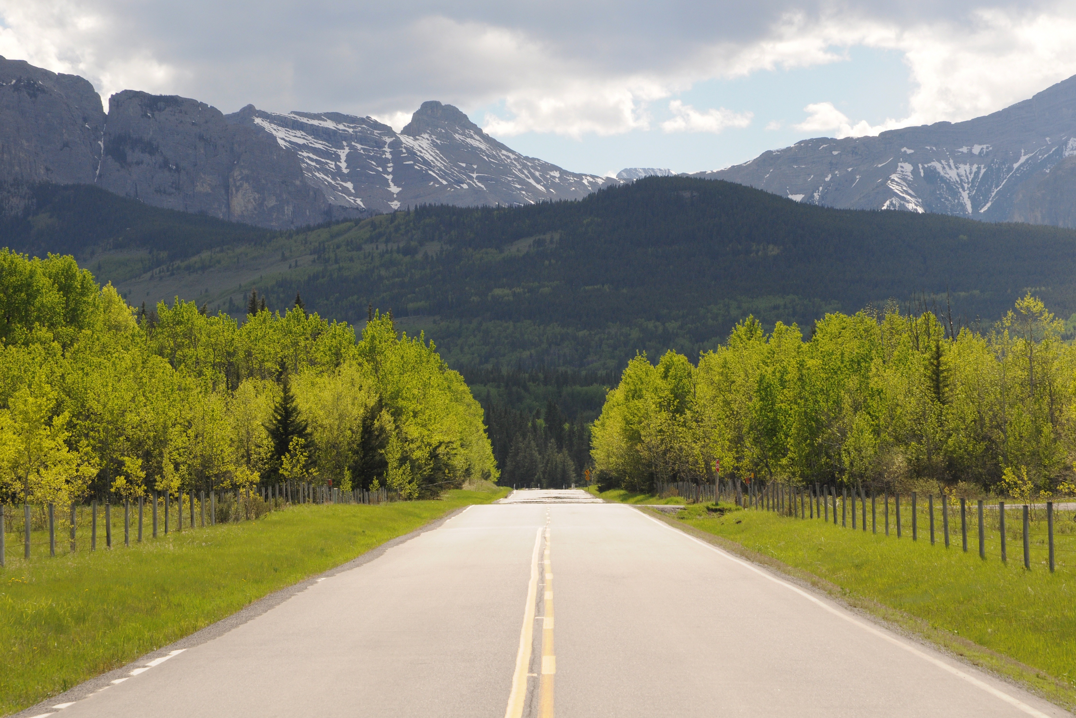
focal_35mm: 128
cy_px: 359
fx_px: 3812
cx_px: 538
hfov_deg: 16.1
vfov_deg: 10.8
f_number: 11
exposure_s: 1/640
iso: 400
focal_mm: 85
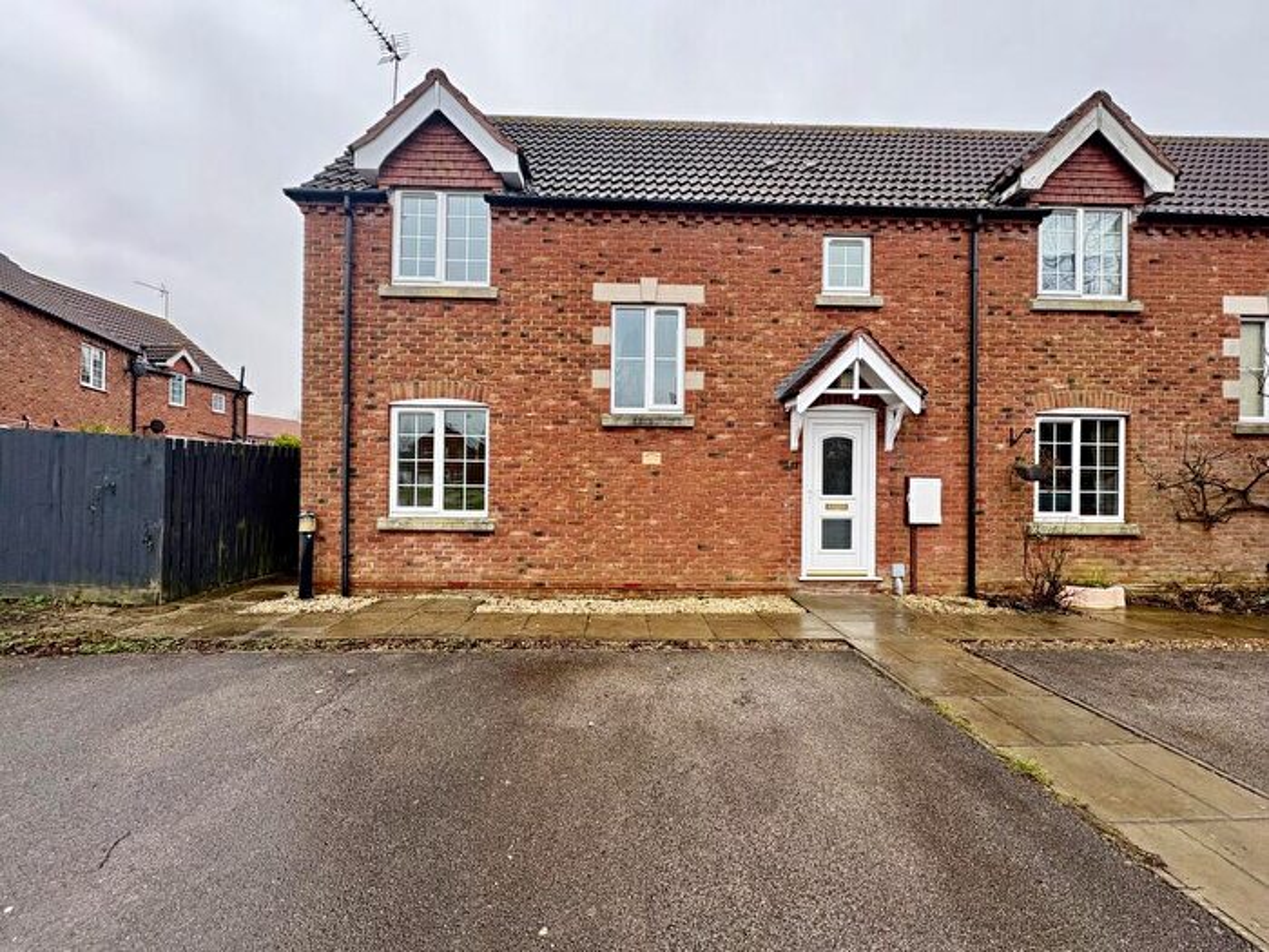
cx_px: 634
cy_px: 476
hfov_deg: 102.1
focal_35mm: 14
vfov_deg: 85.7
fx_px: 513
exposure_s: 1/99
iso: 64
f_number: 2.2
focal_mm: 2.22
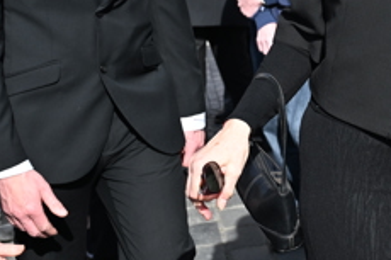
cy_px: -27
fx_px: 1009
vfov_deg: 14.3
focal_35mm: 93
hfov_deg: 21.1
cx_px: 405
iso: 500
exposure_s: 1/2500
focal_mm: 31
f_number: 4.5
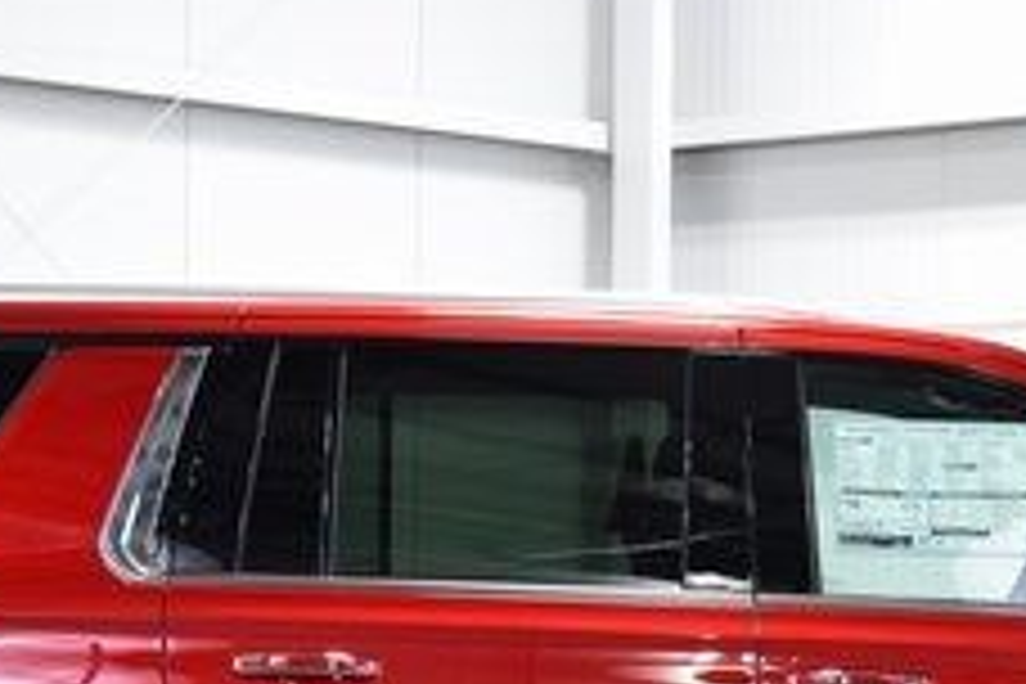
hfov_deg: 15.2
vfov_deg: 10.0
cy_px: 749
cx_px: 652
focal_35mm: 135
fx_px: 3847
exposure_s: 1/15
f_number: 6.3
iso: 640
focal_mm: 32
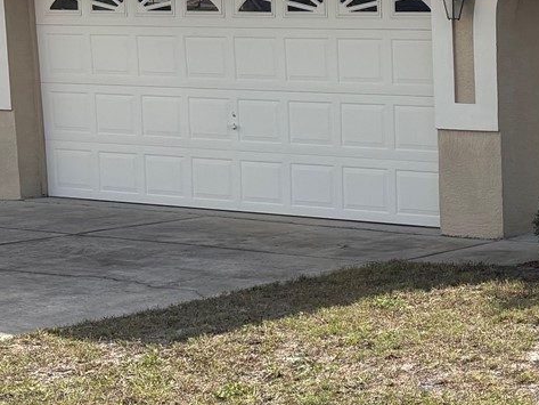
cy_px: 259
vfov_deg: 16.8
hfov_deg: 18.8
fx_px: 1371
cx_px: 874
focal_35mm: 88
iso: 50
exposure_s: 1/2538
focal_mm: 5.96
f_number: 1.6
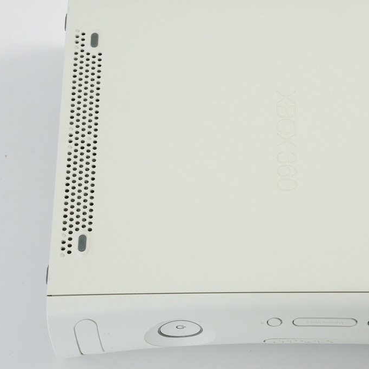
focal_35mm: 112
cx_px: 303
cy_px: 182
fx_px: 1351
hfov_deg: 15.4
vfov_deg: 15.6
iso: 640
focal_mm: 50
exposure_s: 1/80
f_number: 6.3
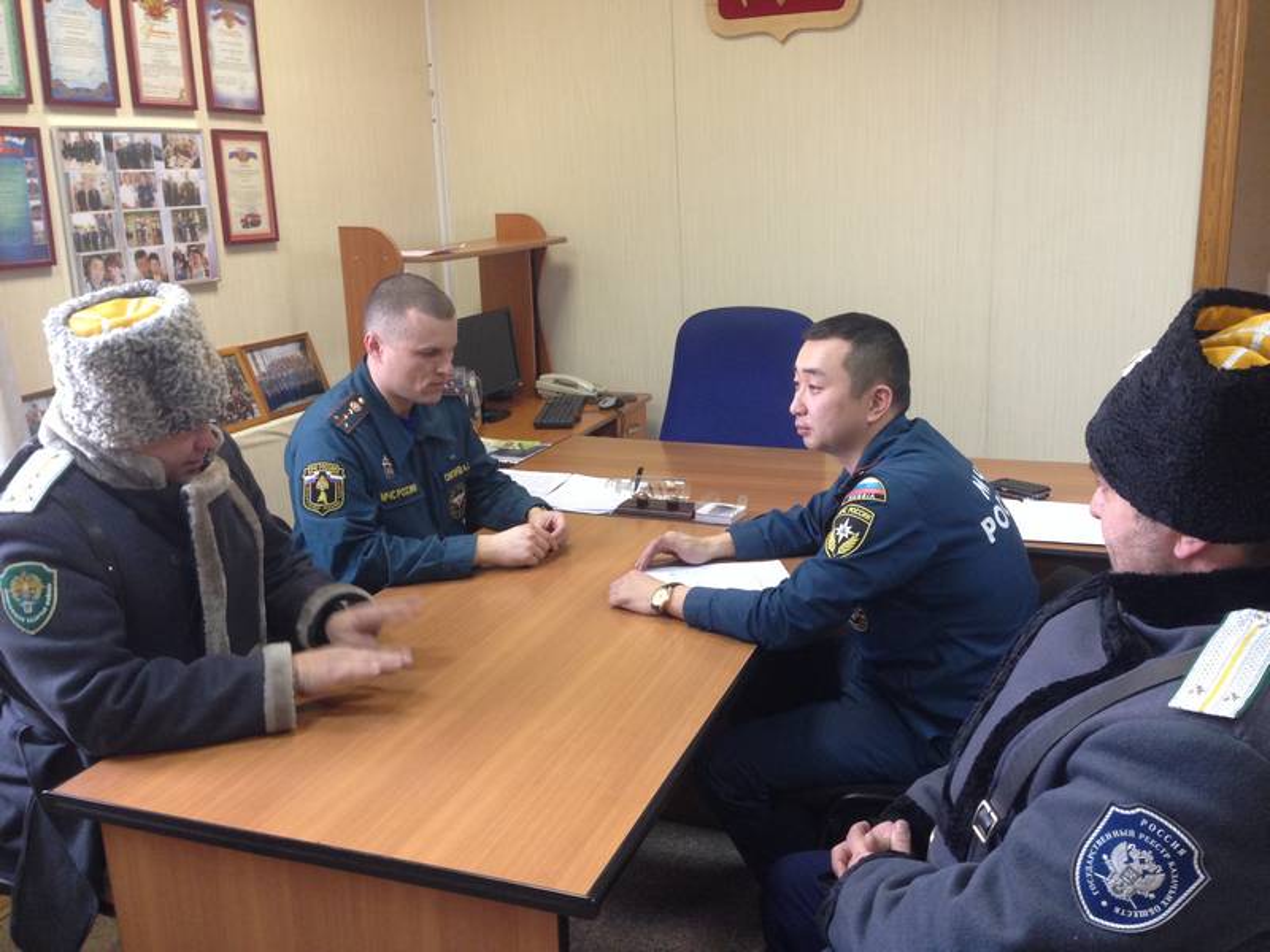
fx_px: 1211
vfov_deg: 42.9
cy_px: 476
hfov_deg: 55.4
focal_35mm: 33
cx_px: 635
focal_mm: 4.12
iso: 125
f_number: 2.4
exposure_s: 1/20
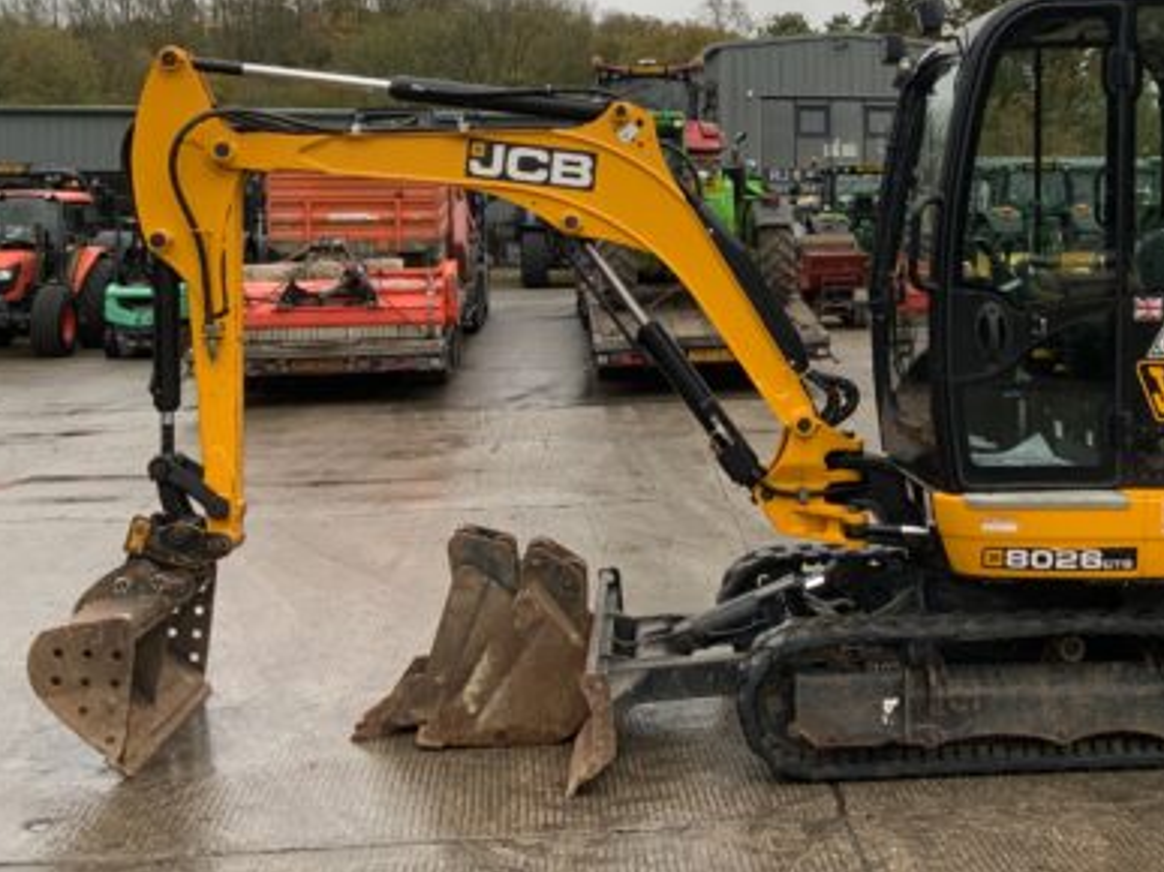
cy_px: 253
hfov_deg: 39.1
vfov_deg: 29.9
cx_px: 800
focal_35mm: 48
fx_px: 1614
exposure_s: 1/122
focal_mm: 3
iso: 32
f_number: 1.8
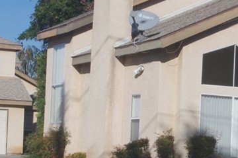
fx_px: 865
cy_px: 87
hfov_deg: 15.5
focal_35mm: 131
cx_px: 217
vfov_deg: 10.4
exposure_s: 1/180
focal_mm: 30.63
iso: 400
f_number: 22
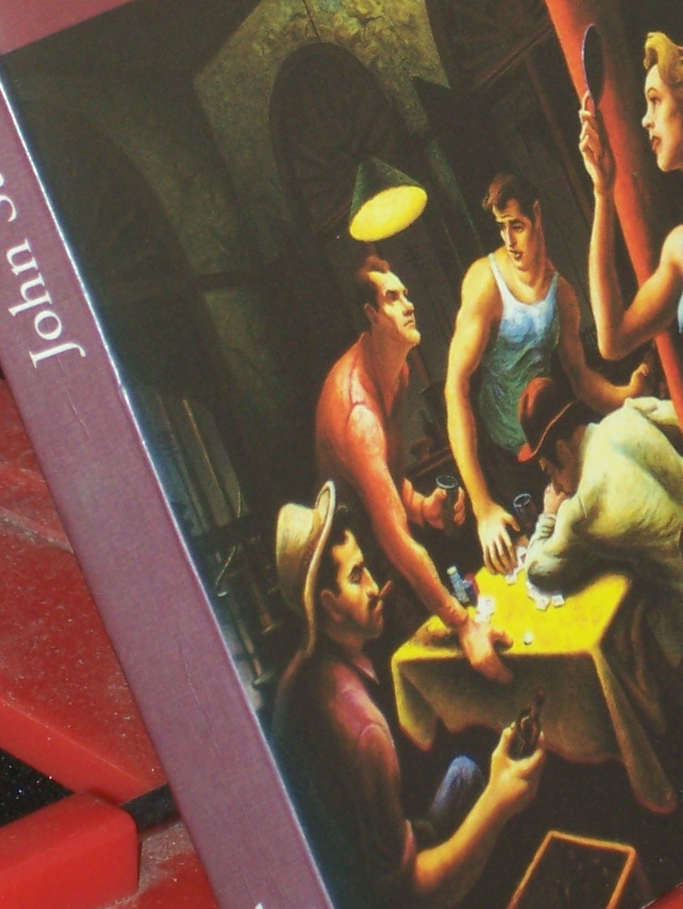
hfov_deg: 5.7
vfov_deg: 7.6
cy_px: -47
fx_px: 6805
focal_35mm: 259
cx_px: 342
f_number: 4.6
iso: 80
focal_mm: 16.8
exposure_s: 1/100
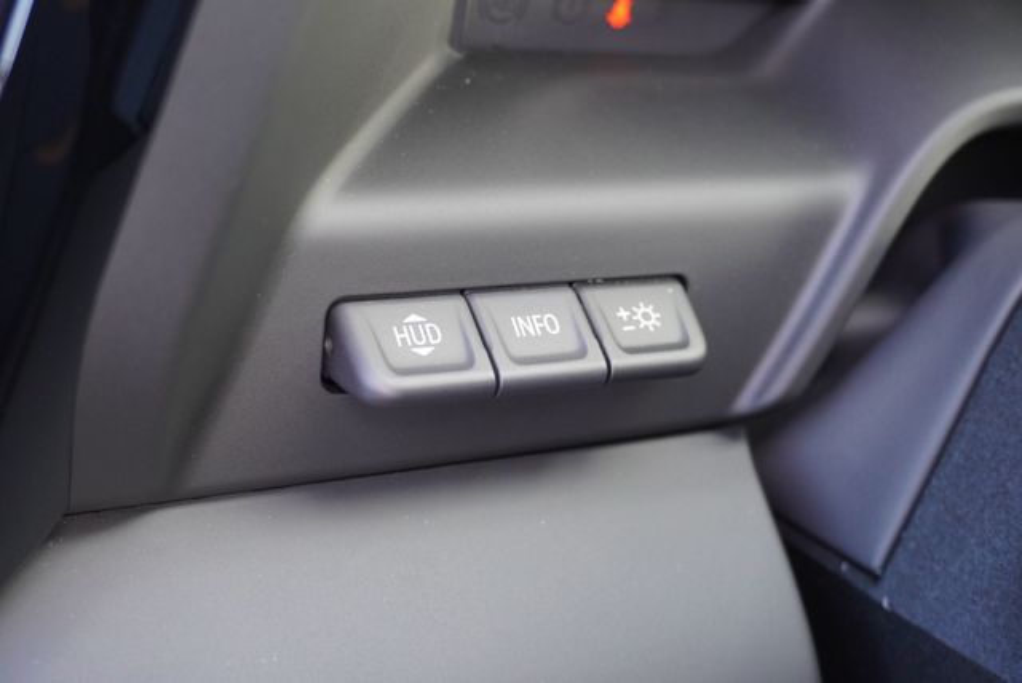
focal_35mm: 45
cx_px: 511
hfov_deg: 43.6
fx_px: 1279
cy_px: 342
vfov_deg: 29.9
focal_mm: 30
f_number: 5
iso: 1250
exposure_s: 1/60
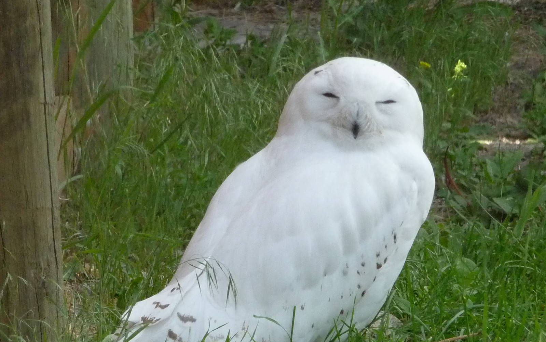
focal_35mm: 501
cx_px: 273
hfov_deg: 4.2
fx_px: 7456
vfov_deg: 2.6
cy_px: 198
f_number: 4.9
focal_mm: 47
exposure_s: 1/400
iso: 400
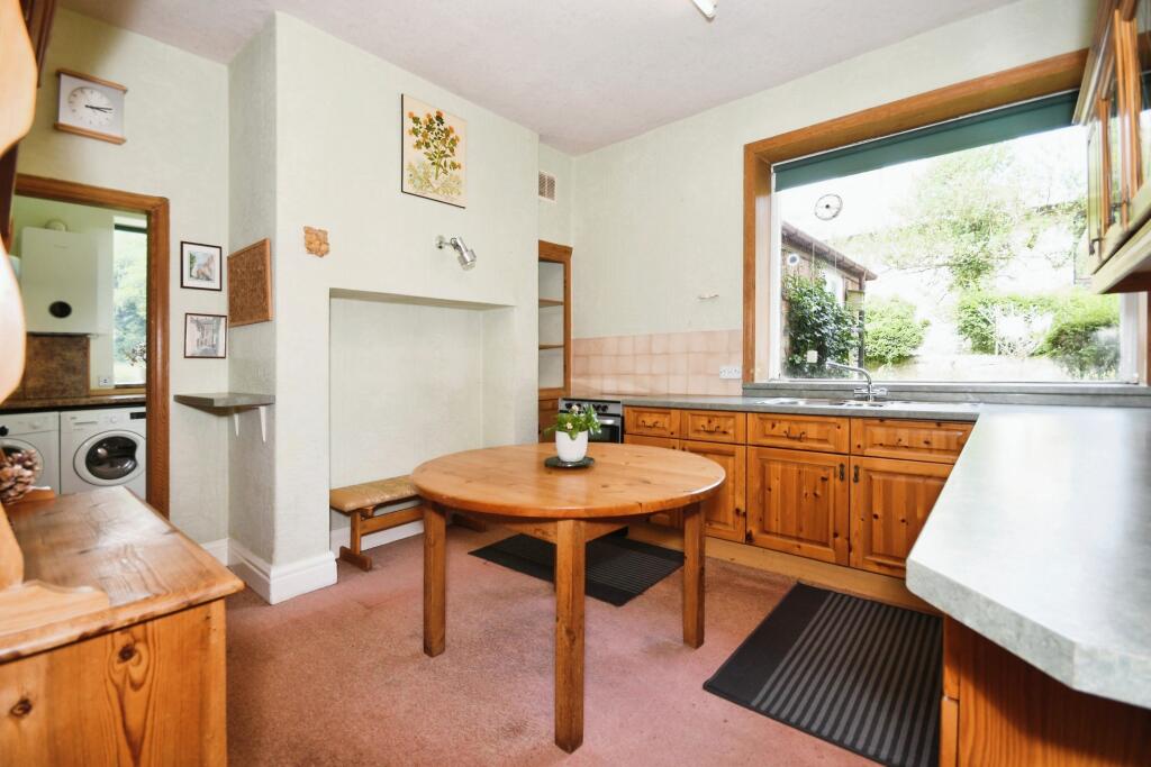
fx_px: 480
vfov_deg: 77.3
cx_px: 576
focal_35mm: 15
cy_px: 384
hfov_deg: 100.4
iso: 400
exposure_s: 1/60
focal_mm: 10
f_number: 8
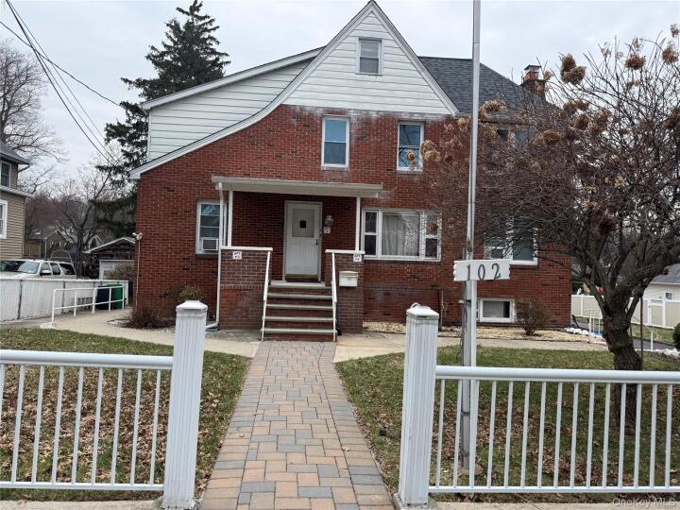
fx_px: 471
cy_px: 255
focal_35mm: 24
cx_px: 340
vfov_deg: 56.8
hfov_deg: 71.6
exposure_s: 1/1361
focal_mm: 6.76
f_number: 1.78
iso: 80
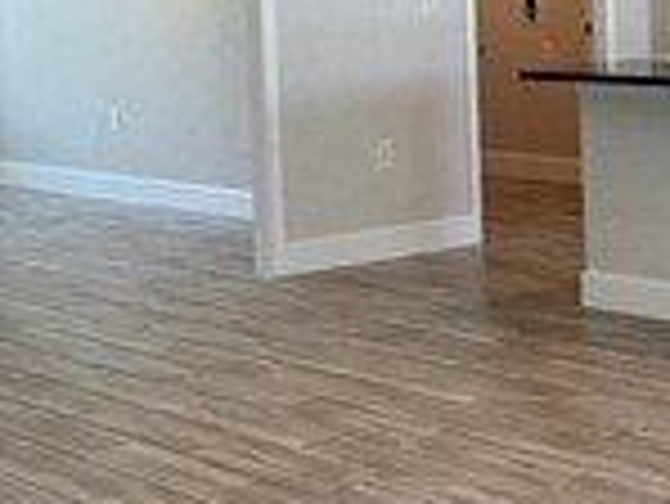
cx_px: 648
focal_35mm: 96
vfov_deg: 15.4
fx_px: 1860
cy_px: 135
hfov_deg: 19.9
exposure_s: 1/120
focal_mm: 2.22
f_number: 2.2
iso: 125
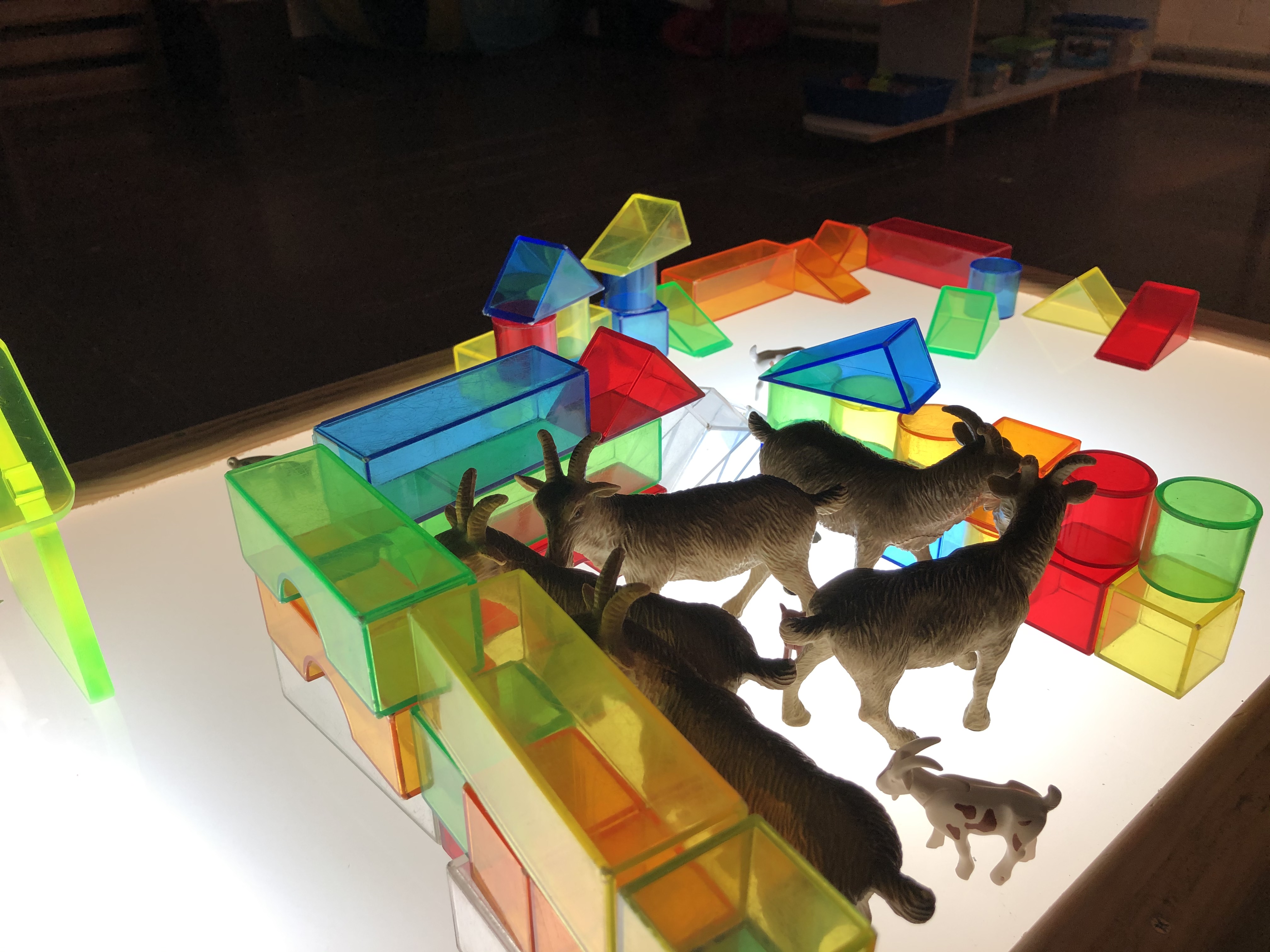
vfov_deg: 49.7
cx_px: 635
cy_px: 476
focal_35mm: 28
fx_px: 1027
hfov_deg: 63.4
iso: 25
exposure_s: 1/33
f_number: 1.8
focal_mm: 4
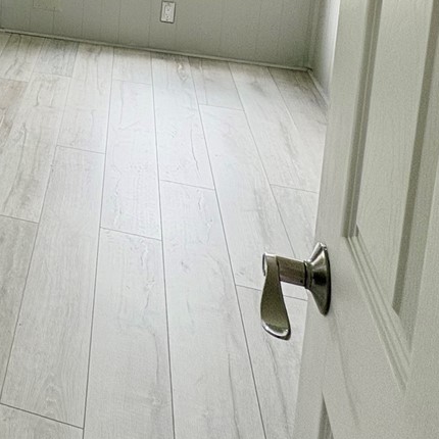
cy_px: -98
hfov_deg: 31.0
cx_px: -90
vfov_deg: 30.7
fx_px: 660
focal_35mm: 46
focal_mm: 2.22
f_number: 2.2
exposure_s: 1/112
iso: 125
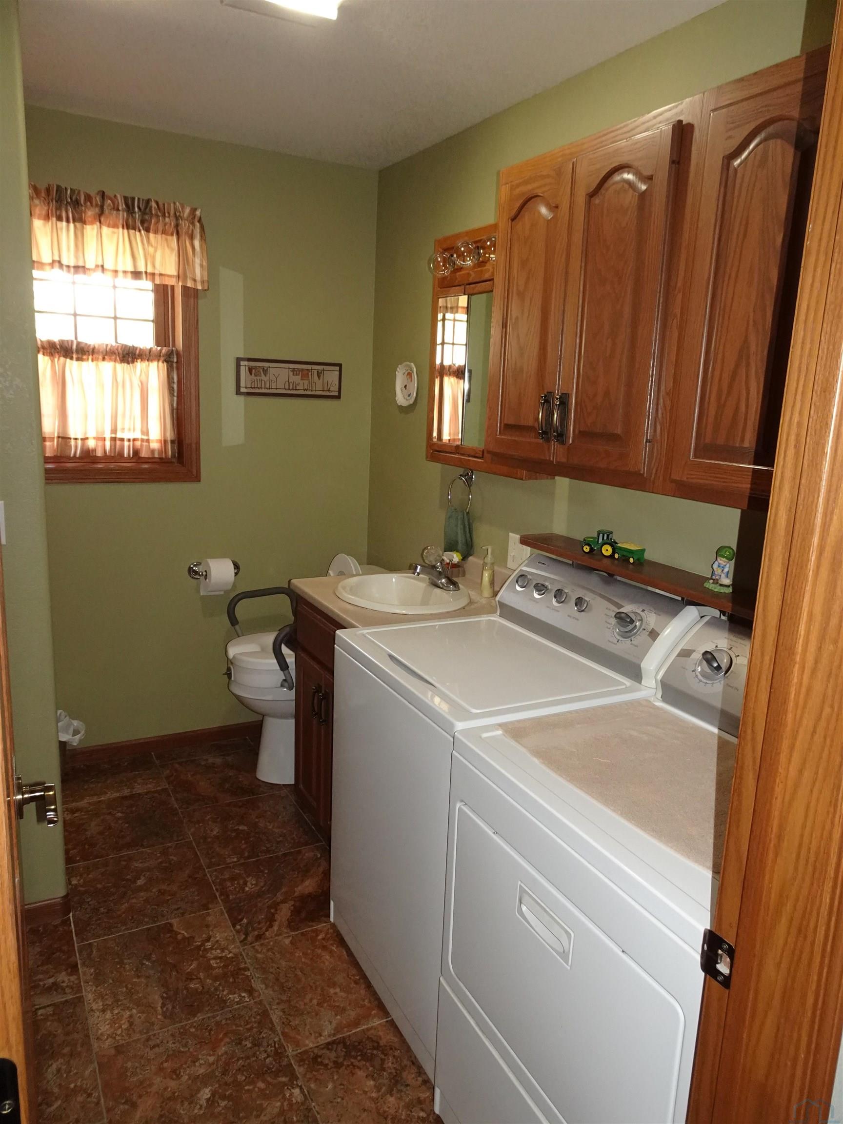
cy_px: 562
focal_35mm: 24
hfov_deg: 56.8
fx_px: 779
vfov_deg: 71.6
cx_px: 422
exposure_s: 1/30
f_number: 3.5
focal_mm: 4.25
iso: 400
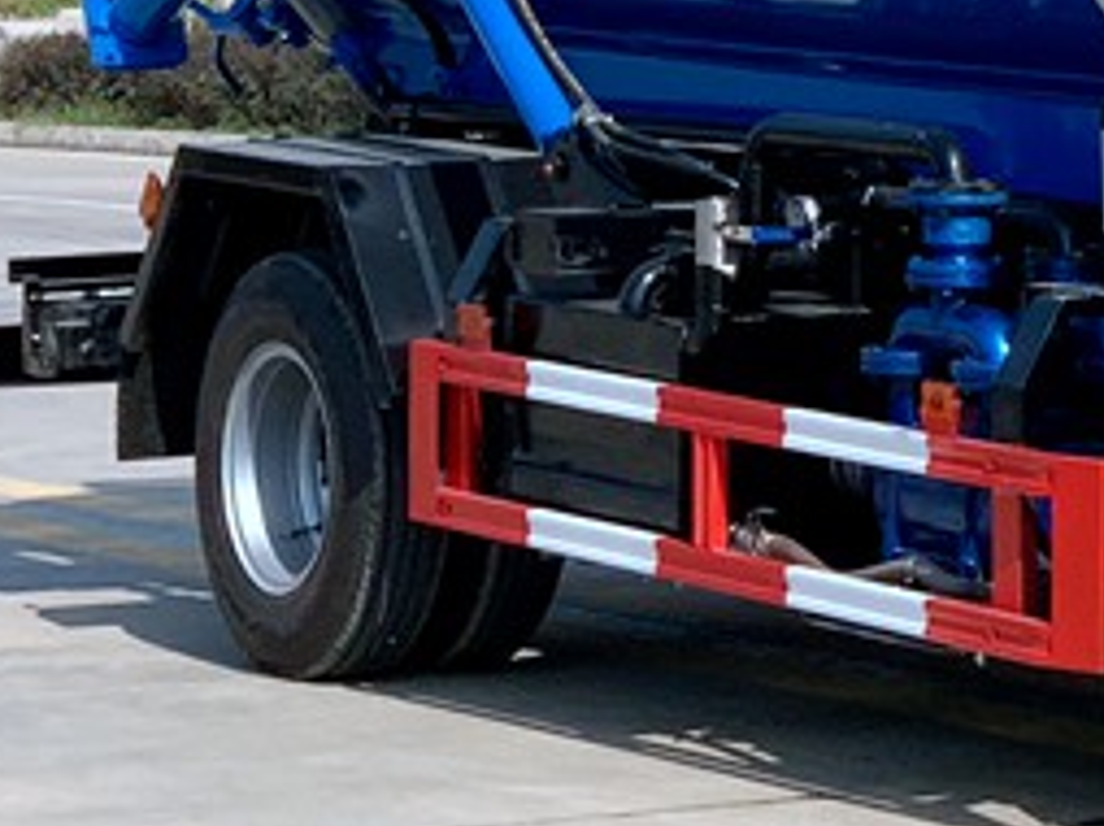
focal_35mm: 210
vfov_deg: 7.0
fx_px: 6691
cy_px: -148
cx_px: 1360
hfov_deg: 9.3
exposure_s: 1/1712
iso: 16
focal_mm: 6
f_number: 2.4
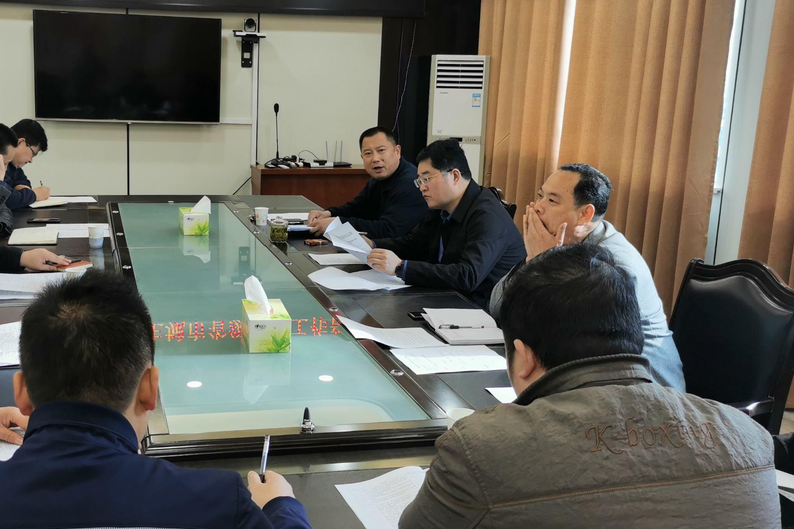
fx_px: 948
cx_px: 290
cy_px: 252
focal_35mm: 43
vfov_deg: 31.2
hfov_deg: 45.0
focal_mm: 5.58
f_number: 1.8
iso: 64
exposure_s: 1/100
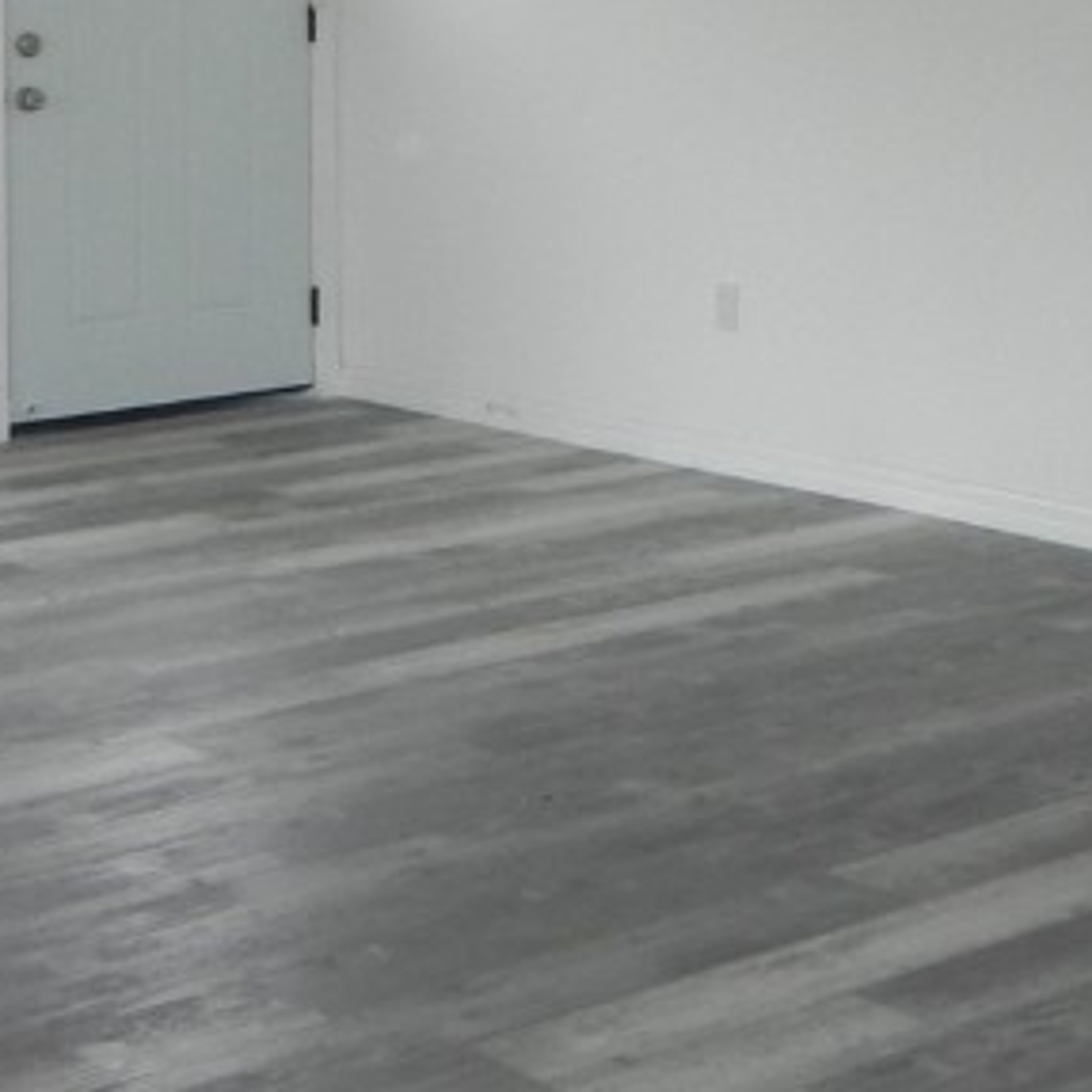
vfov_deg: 20.0
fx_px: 2927
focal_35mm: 82
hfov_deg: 21.0
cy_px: -186
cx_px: 795
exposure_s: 1/122
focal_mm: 4.6
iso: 160
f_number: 4
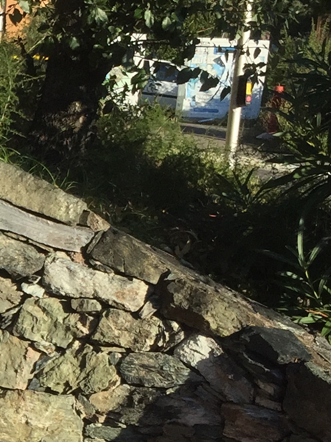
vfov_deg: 17.3
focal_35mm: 112
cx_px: -292
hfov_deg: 12.0
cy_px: 385
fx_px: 1428
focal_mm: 4.15
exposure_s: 1/1721
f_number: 2.2
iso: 32
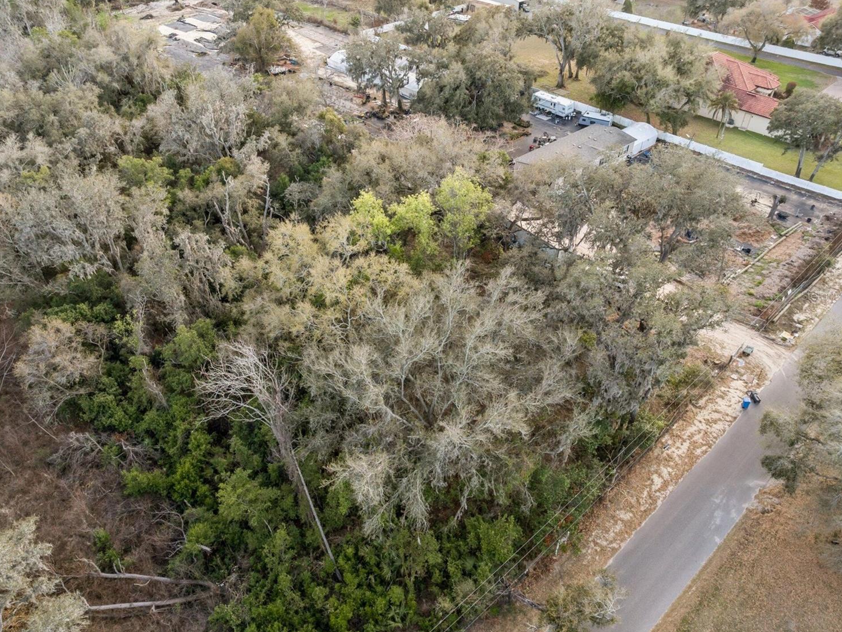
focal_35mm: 26
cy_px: 295
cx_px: 399
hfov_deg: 67.3
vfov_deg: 53.0
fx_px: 632
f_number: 2.8
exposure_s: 1/200
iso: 100
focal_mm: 12.3
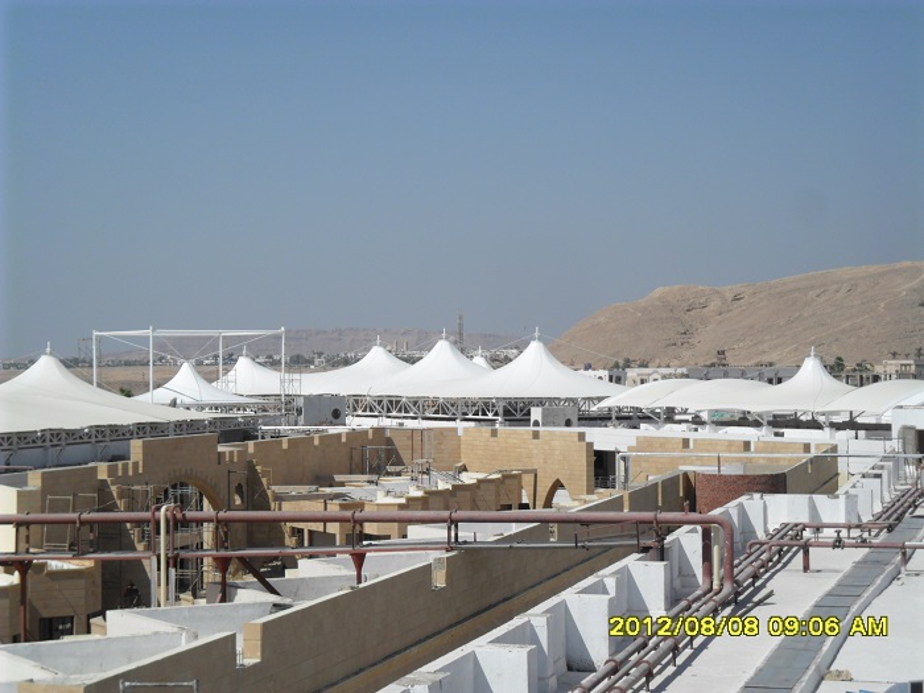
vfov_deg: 19.6
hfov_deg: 26.0
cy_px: 346
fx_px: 2002
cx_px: 462
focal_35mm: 75
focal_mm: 13.5
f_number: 11.6
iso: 80
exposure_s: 1/250
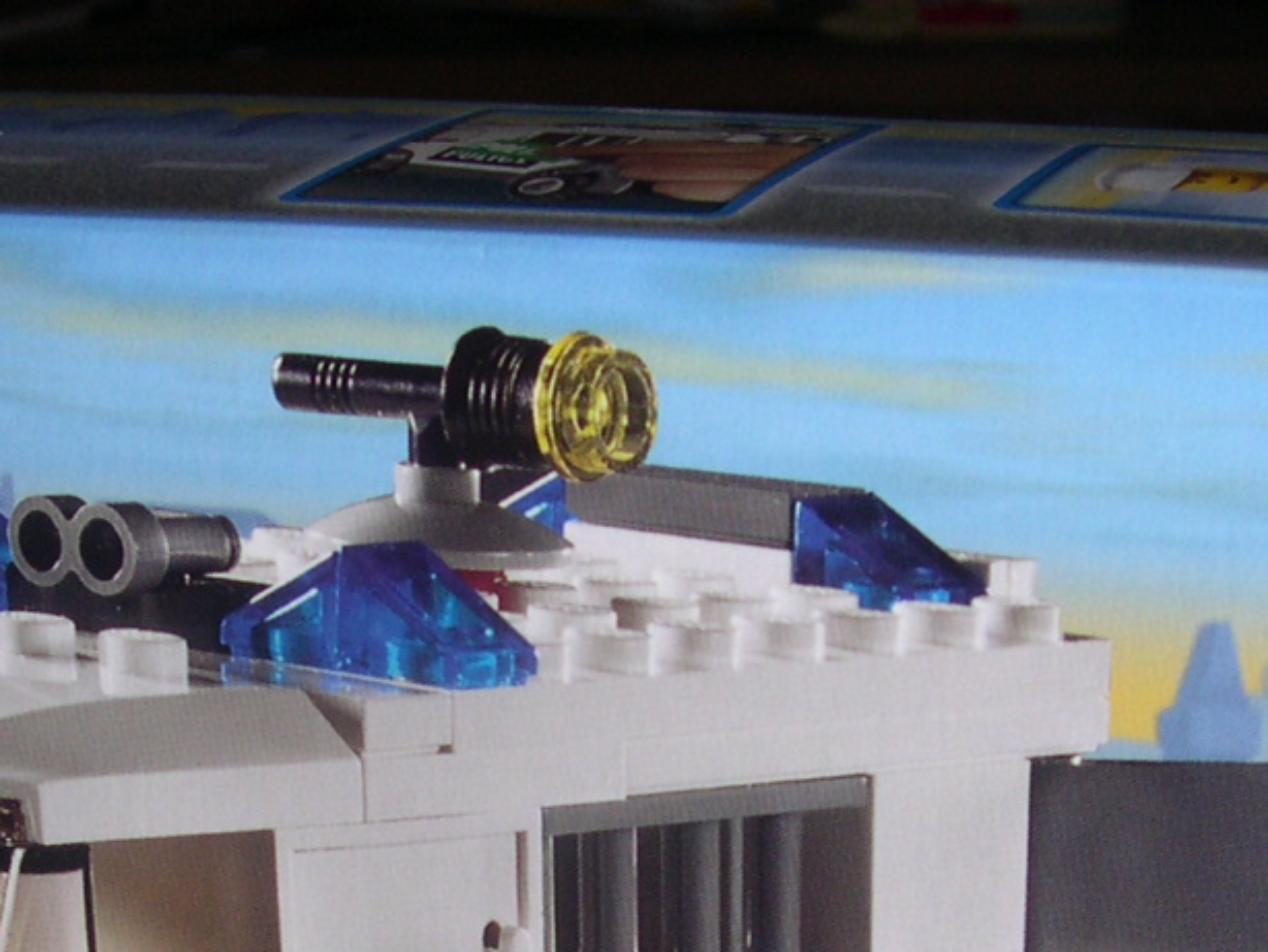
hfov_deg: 19.8
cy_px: 1140
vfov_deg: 14.5
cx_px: 438
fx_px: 3628
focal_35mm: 99
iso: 100
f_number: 7.6
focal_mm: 8
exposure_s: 1/60
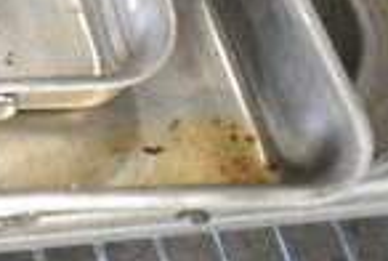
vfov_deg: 10.5
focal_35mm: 125
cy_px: -168
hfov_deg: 14.1
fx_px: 1350
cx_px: -351
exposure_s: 1/80
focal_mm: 20
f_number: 4.5
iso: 6400
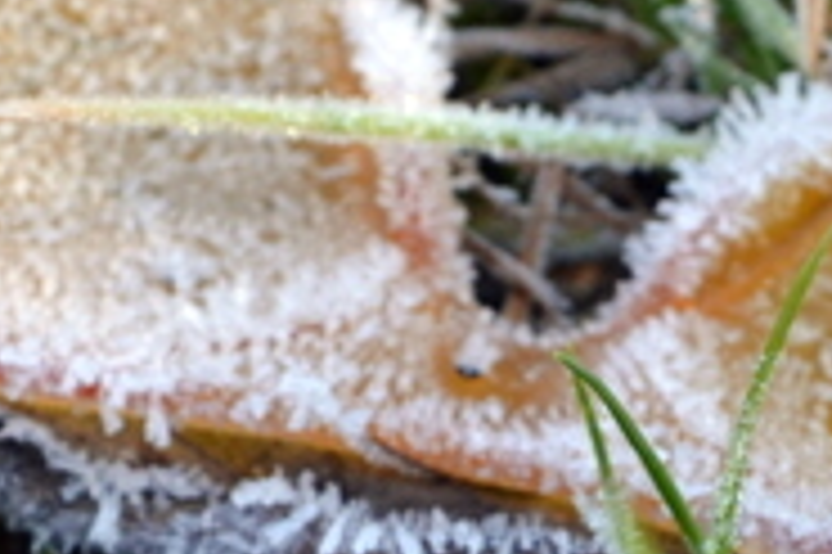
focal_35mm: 156
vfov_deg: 8.6
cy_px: 833
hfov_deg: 13.2
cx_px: 567
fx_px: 3602
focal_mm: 24
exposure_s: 1/100
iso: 400
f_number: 8
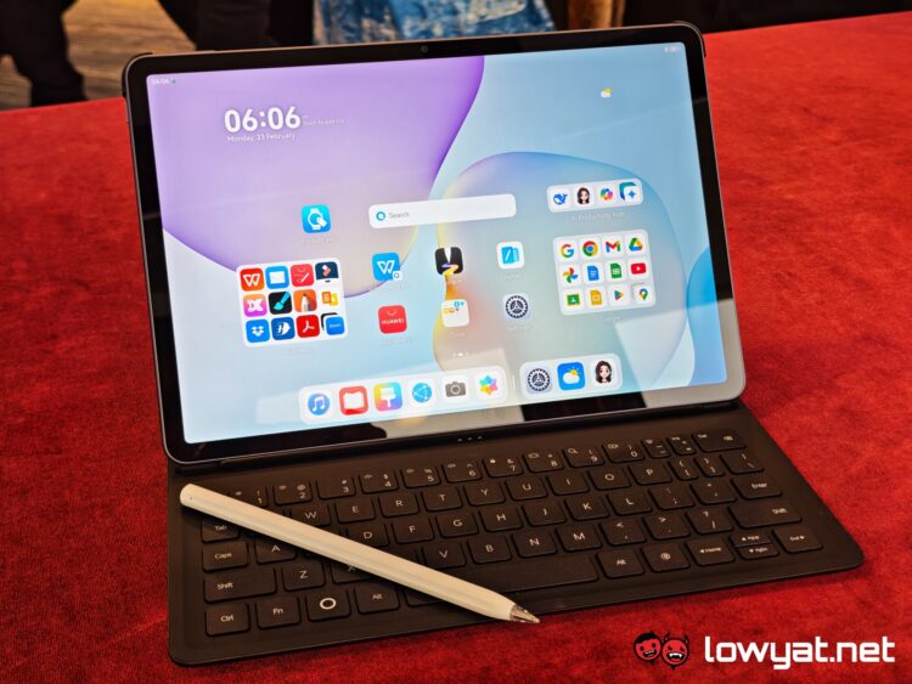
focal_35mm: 46
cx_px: 456
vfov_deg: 31.5
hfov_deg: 41.2
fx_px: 1212
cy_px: 342
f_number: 1.6
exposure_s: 1/100
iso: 50
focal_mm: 5.4
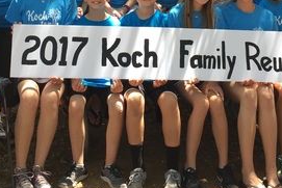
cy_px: -43
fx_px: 627
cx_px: 130
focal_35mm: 80
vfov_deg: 16.3
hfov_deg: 25.3
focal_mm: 4.15
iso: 32
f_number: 2.2
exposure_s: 1/120
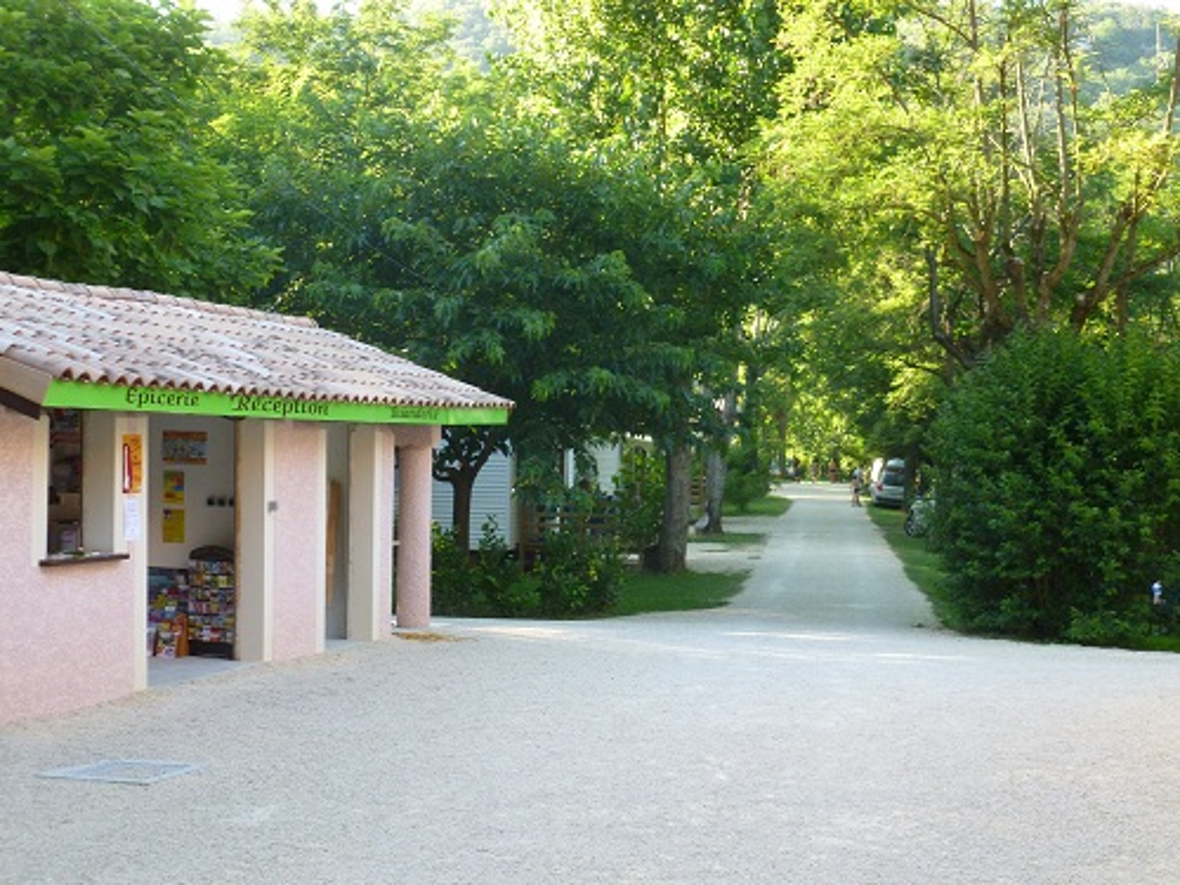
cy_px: 442
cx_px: 590
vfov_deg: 25.7
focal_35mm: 57
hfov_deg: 33.8
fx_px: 1943
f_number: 4
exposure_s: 1/60
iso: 200
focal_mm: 10.2
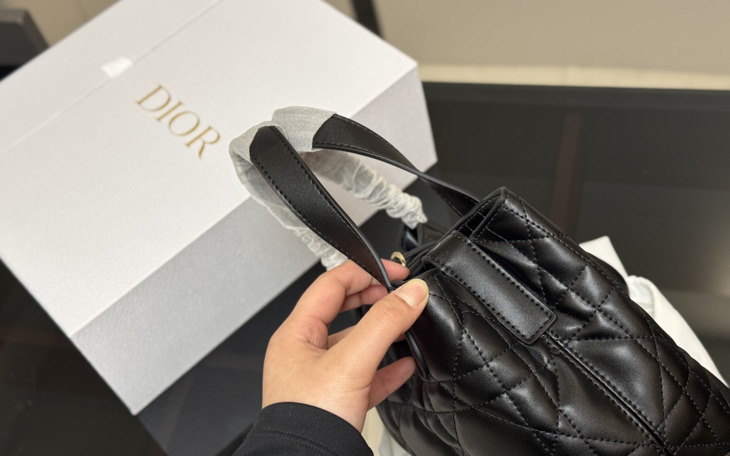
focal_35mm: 51
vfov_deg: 25.3
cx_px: 365
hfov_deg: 39.6
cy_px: 207
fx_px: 1015
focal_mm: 6.76
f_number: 1.78
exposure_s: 1/86
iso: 100
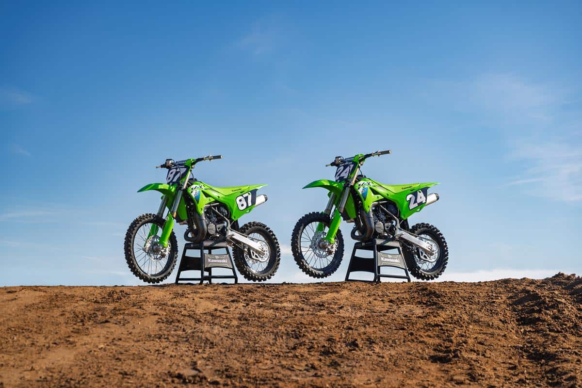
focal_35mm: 70
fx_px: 1132
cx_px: 291
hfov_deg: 28.8
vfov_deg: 19.5
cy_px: 194
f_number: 5.6
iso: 64
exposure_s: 1/80
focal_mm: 70
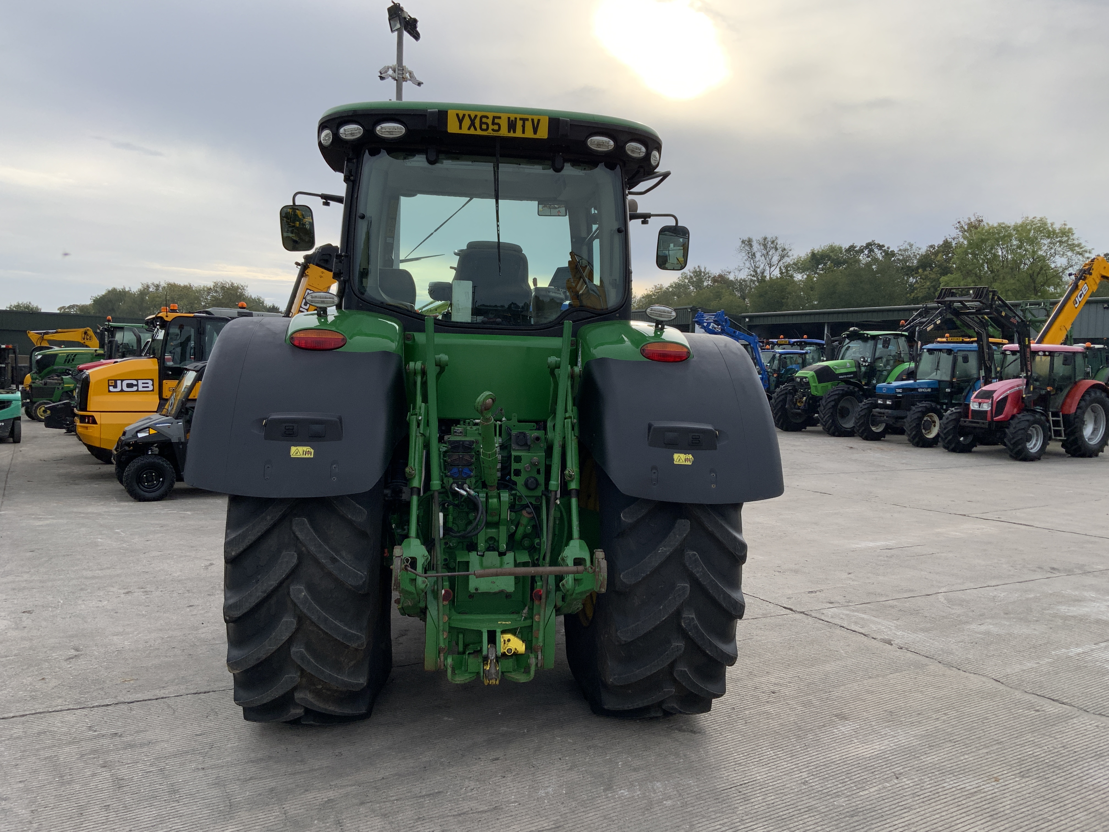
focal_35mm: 29
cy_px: 416
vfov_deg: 48.2
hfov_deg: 61.7
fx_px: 929
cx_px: 554
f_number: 1.8
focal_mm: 3
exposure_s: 1/978
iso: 16
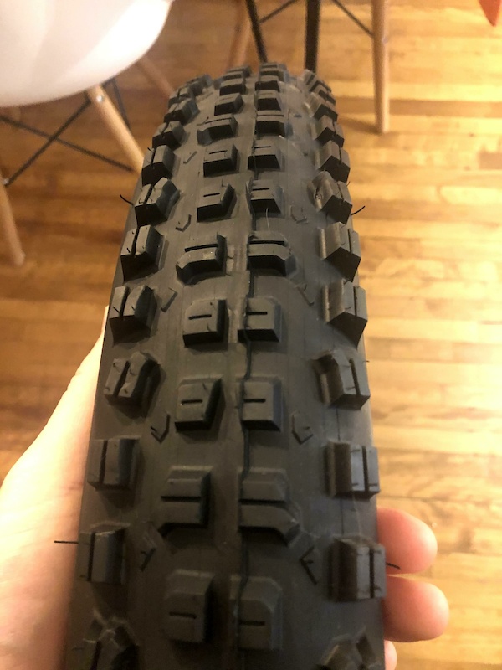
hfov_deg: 49.7
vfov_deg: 63.4
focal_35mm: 28
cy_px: 335
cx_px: 251
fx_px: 541
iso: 250
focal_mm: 3.99
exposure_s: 1/4
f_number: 1.8
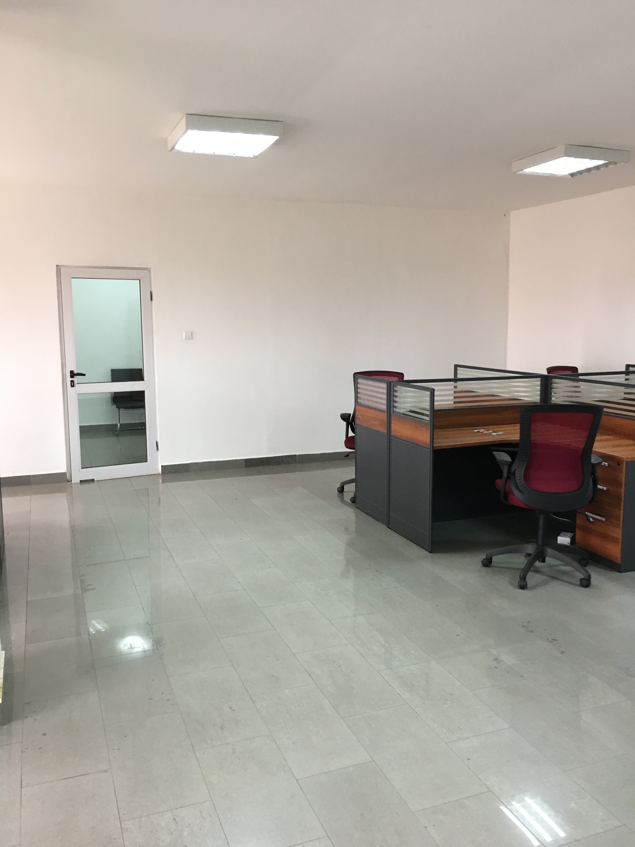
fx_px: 709
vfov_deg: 61.7
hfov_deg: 48.2
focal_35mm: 29
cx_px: 318
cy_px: 424
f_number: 2.2
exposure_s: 1/33
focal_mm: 4.15
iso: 125
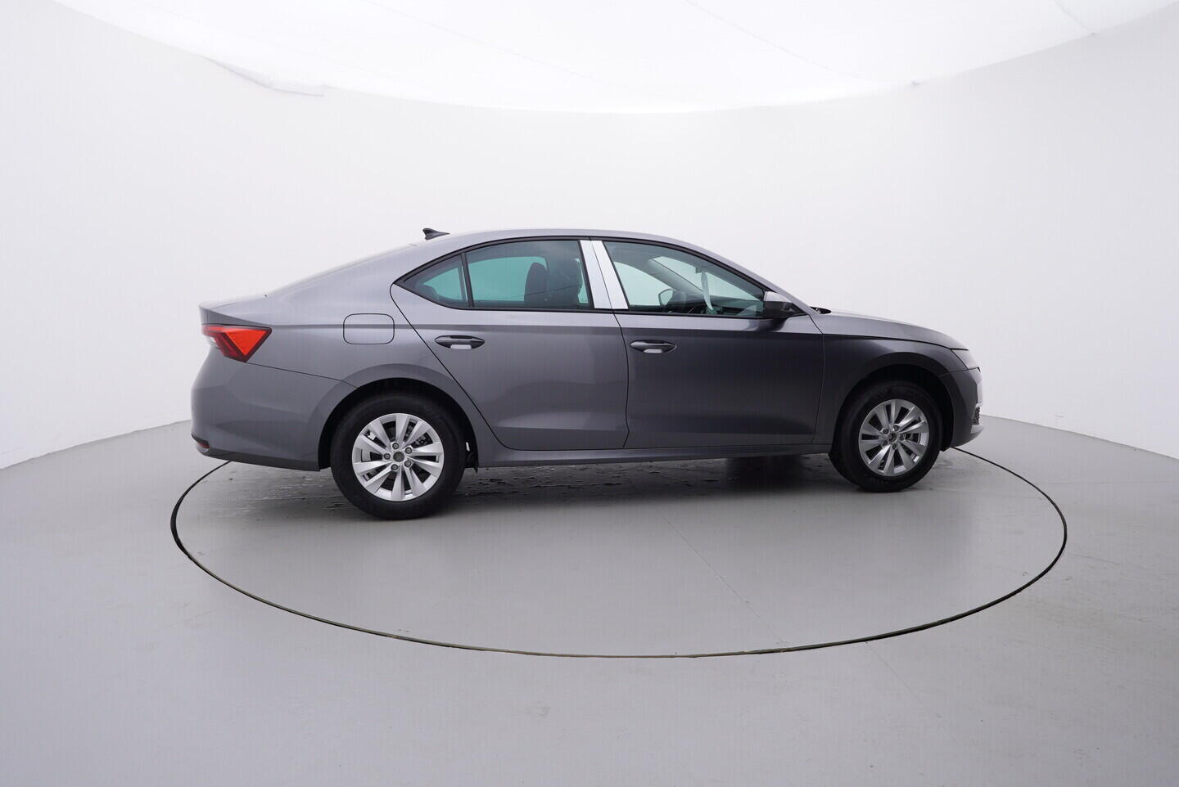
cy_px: 394
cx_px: 590
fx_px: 737
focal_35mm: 22
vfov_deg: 56.2
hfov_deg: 77.3
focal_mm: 15
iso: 200
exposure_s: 1/80
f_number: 5
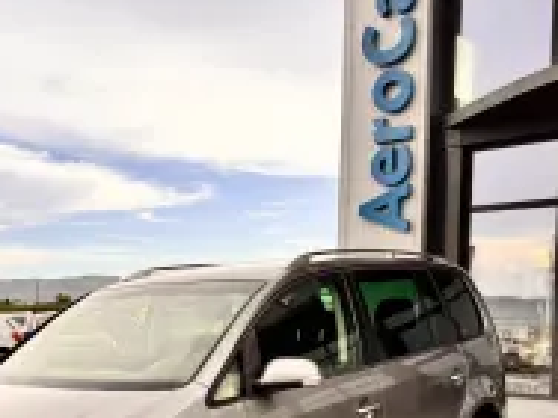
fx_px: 742
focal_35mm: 46
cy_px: 362
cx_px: 142
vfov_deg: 30.4
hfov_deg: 40.1
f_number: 1.78
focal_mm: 6.76
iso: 80
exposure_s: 1/3802
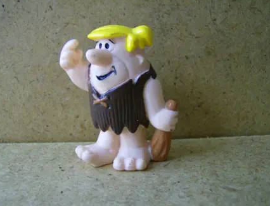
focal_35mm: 40
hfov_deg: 46.5
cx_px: 122
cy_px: 107
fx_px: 314
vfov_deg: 36.3
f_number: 2.8
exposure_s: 1/64
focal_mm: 6
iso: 114
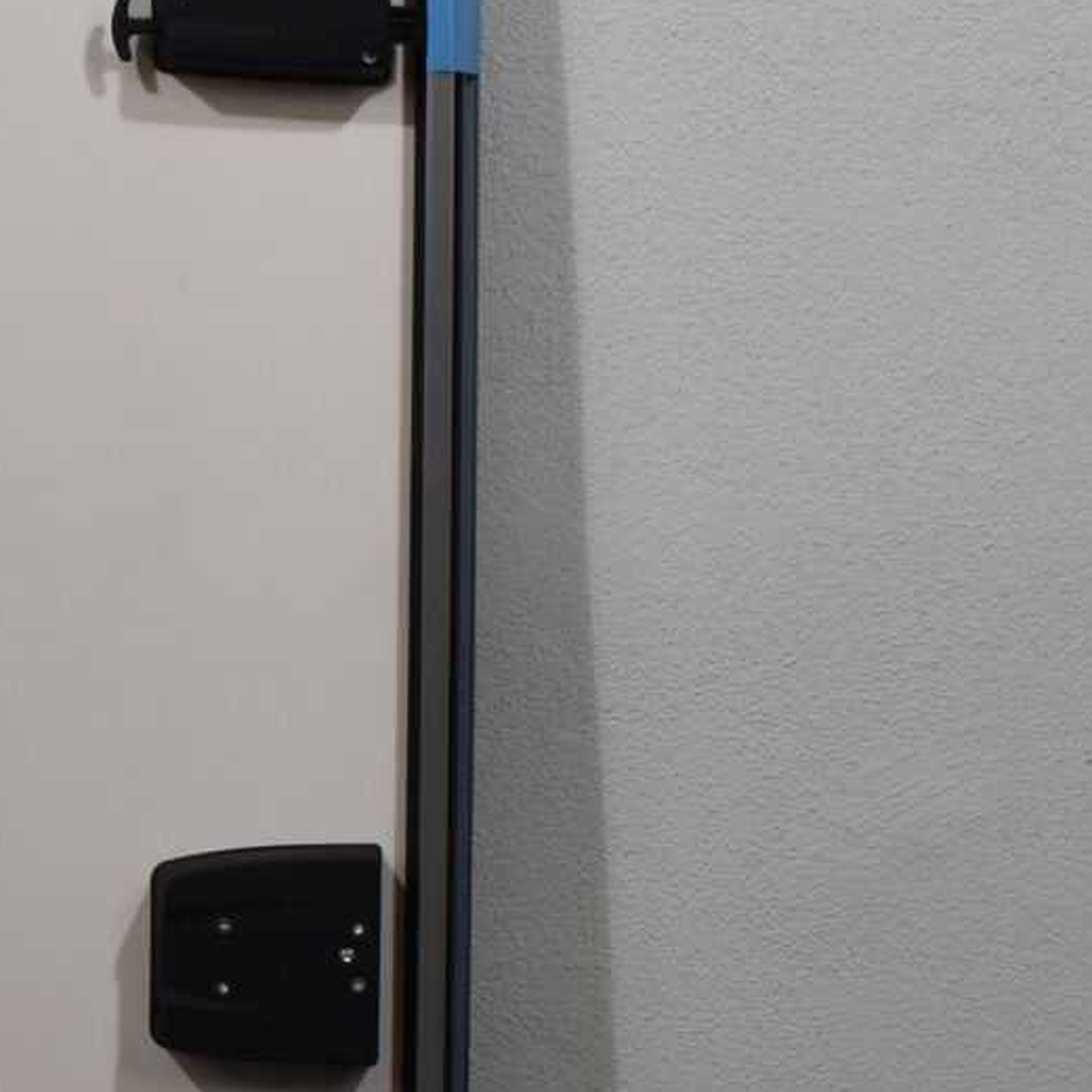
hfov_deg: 15.1
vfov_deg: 15.2
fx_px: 4033
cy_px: 1009
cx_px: -94
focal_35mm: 113
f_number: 5.6
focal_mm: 18
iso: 320
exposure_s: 1/125
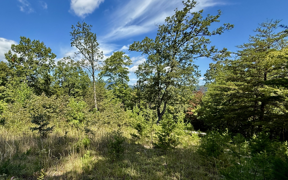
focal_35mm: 20
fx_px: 157
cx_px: 101
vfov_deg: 59.2
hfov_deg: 82.7
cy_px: 107
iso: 50
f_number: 2.2
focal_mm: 2.22
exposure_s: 1/853
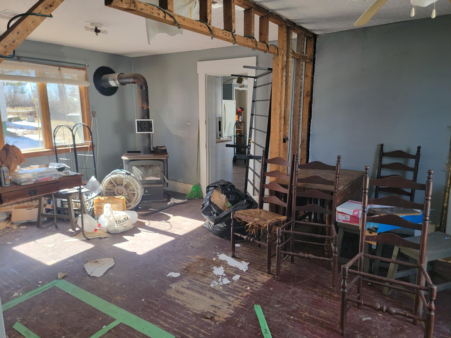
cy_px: 169
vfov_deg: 56.8
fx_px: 313
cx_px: 226
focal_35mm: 24
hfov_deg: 71.6
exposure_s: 1/120
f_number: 1.8
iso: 80
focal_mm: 6.7
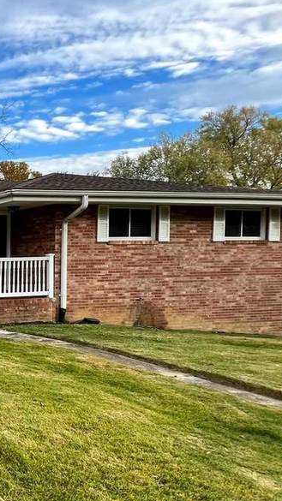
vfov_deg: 62.3
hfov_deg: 25.1
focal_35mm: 31
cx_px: -172
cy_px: 286
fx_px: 412
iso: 32
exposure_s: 1/433
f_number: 1.8
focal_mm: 1.57
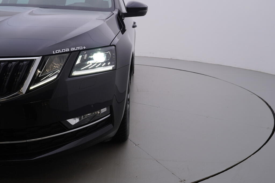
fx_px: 275
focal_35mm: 36
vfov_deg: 36.9
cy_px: 92
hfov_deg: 53.1
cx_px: 138
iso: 125
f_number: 4.5
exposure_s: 1/100
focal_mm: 24
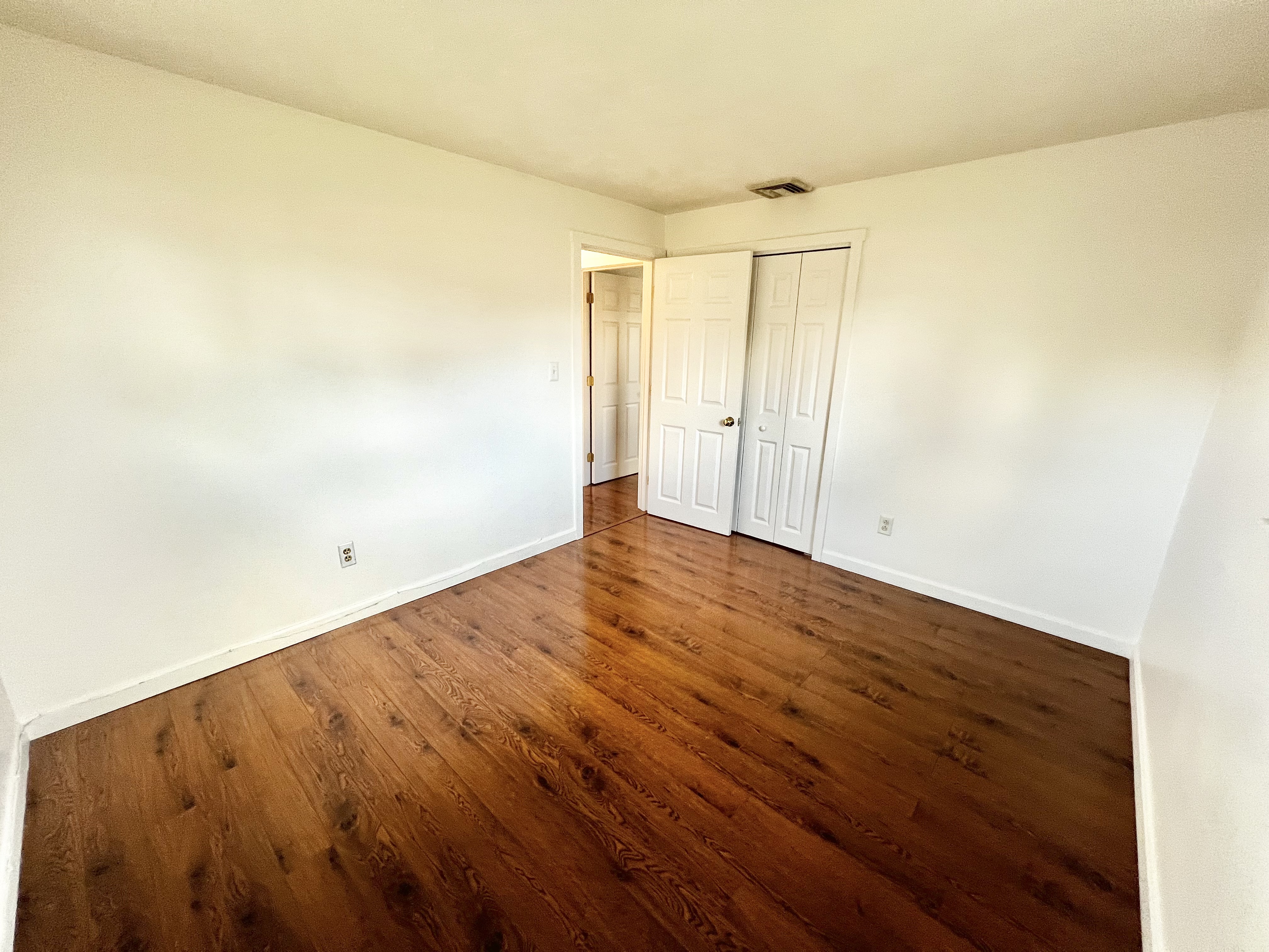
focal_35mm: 13
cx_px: 634
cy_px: 476
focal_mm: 1.57
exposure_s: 1/60
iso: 125
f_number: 1.8
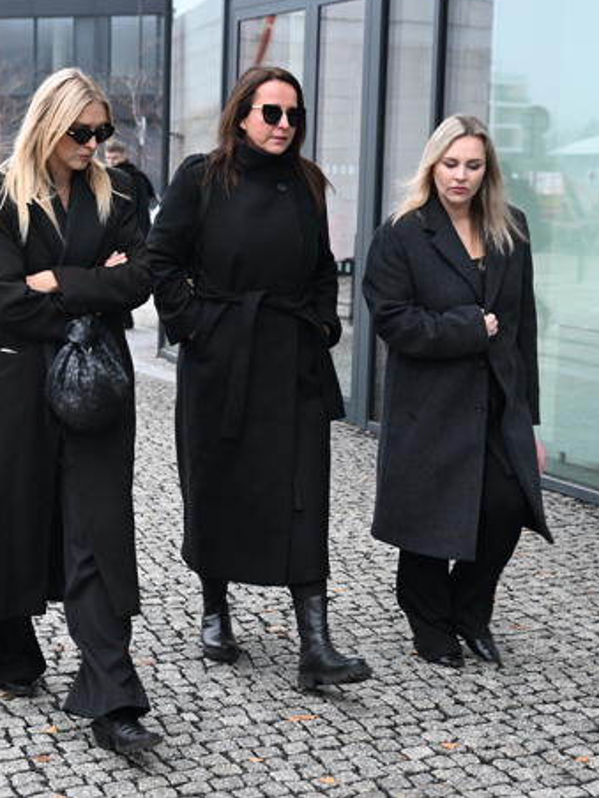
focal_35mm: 66
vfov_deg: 29.4
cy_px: 394
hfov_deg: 22.2
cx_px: 209
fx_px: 1523
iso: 3200
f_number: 4.5
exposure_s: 1/160
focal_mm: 45
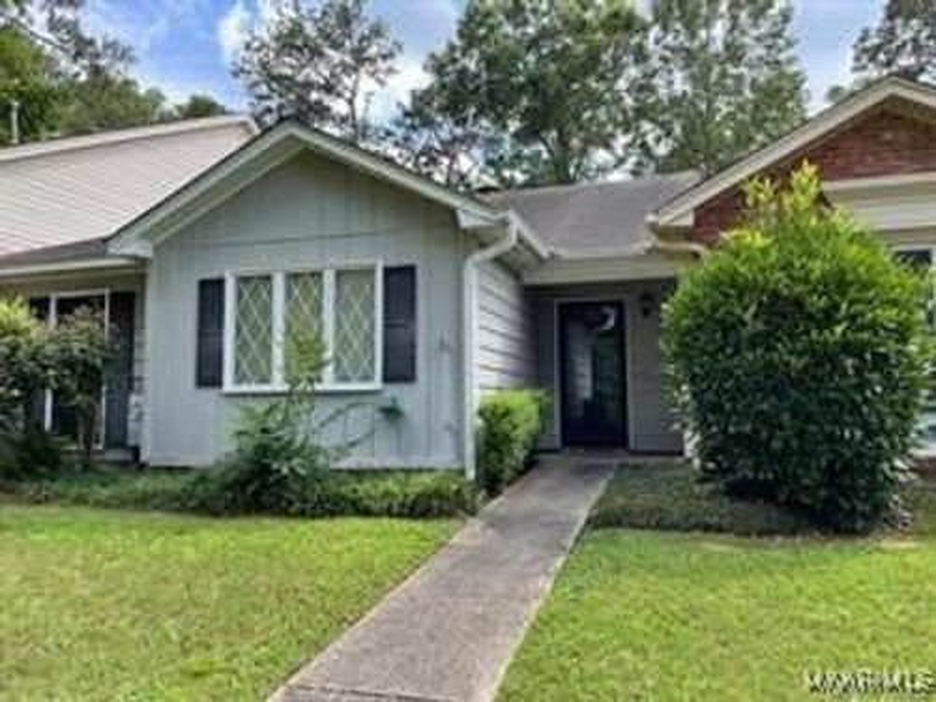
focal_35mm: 26
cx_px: 468
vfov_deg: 53.1
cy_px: 351
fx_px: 703
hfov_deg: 67.3
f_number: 1.6
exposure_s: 1/626
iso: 32
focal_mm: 4.2
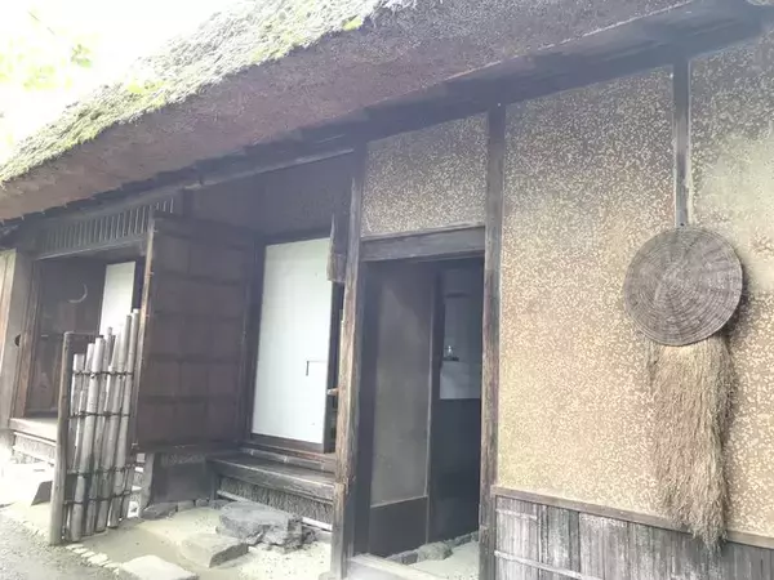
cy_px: 290
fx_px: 626
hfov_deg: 63.4
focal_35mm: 28
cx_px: 387
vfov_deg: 49.7
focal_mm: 3.99
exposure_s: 1/60
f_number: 1.8
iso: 25
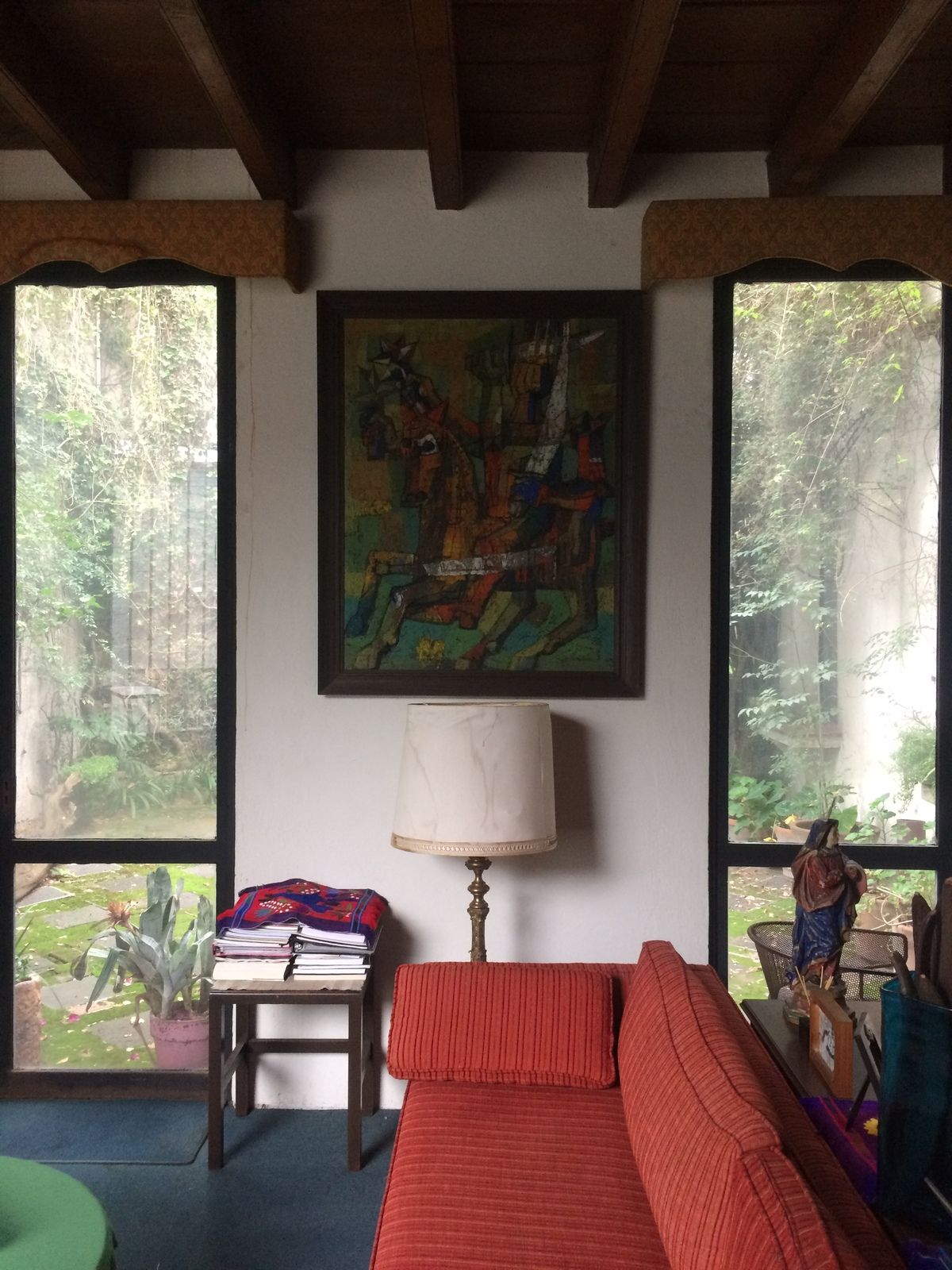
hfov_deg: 48.2
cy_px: 635
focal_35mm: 29
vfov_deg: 61.7
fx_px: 1063
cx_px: 476
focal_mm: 4.15
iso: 160
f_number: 2.2
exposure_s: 1/30
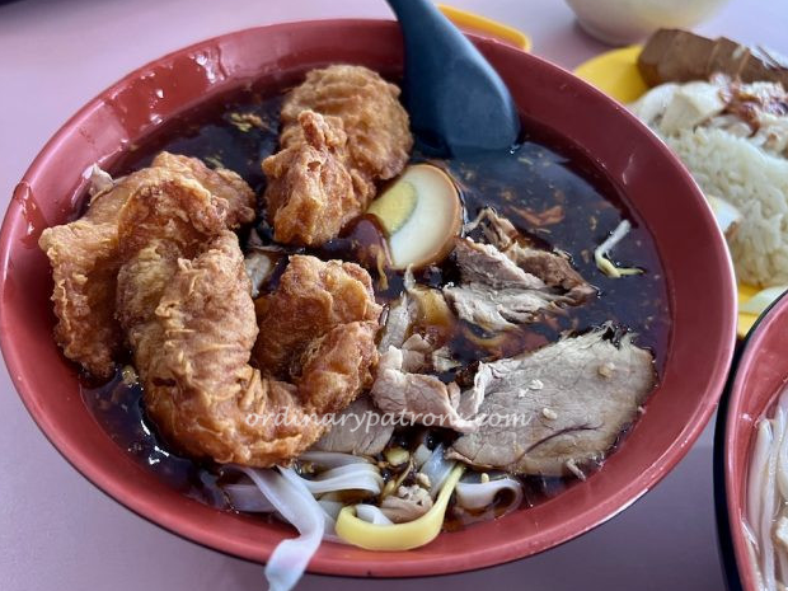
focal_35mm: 27
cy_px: 302
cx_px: 385
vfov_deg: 51.4
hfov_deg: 65.3
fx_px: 615
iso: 125
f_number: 1.5
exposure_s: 1/65
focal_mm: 5.7
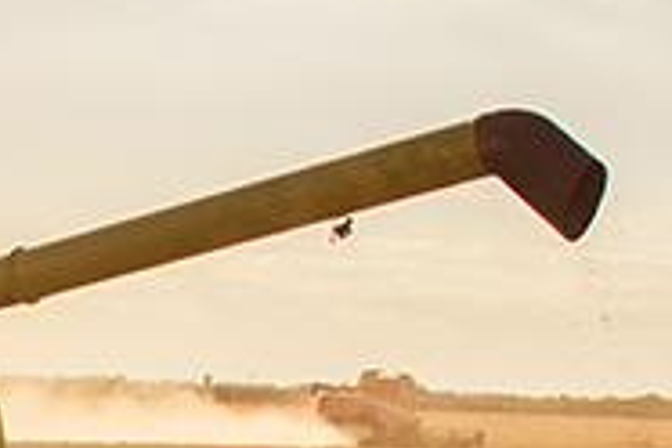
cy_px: 748
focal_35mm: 129
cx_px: -697
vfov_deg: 10.2
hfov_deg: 13.5
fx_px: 2408
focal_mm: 24
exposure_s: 1/4000
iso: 100
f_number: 3.5
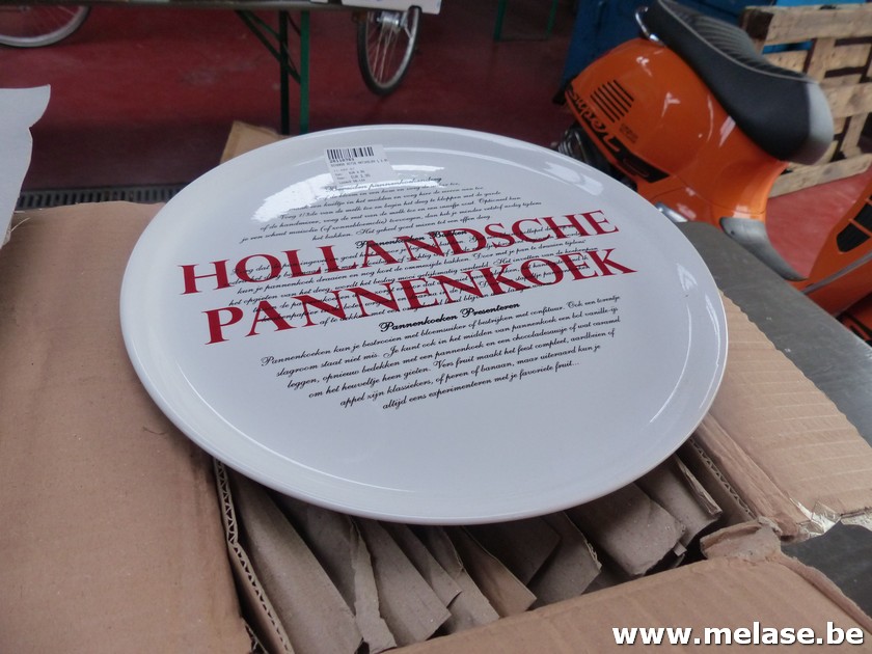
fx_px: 630
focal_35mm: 25
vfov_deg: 54.9
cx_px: 436
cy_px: 327
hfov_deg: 69.4
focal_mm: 4.5
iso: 320
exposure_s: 1/160
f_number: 2.8
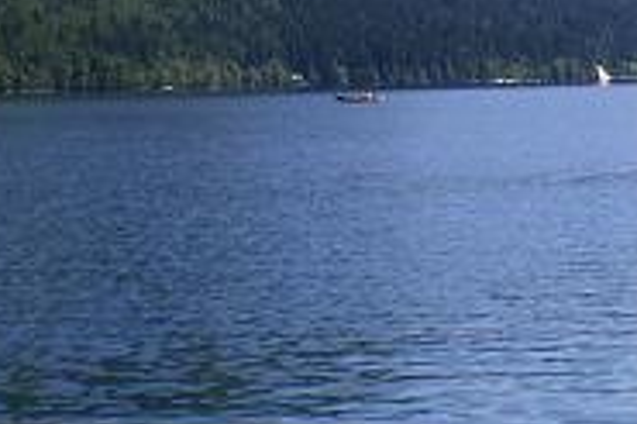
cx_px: 503
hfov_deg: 14.9
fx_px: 2422
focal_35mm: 137
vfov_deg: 10.0
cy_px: 52
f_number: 4.6
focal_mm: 6.3
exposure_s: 1/320
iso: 64
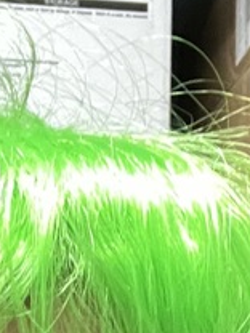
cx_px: -6
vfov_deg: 11.4
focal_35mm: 148
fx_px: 1425
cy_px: 757
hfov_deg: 9.9
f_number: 2.2
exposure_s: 1/17
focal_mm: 2.71
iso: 640
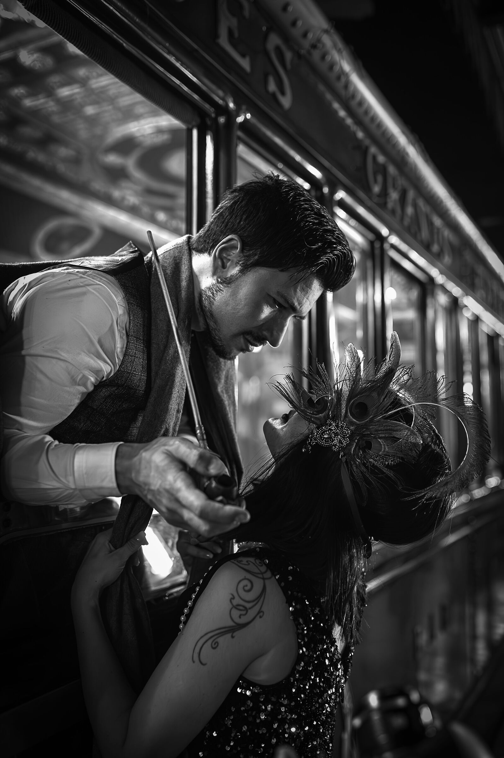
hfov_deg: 37.8
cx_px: 252
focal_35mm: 35
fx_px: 736
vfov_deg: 54.5
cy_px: 379
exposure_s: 1/40
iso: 4000
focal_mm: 35
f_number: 2.5
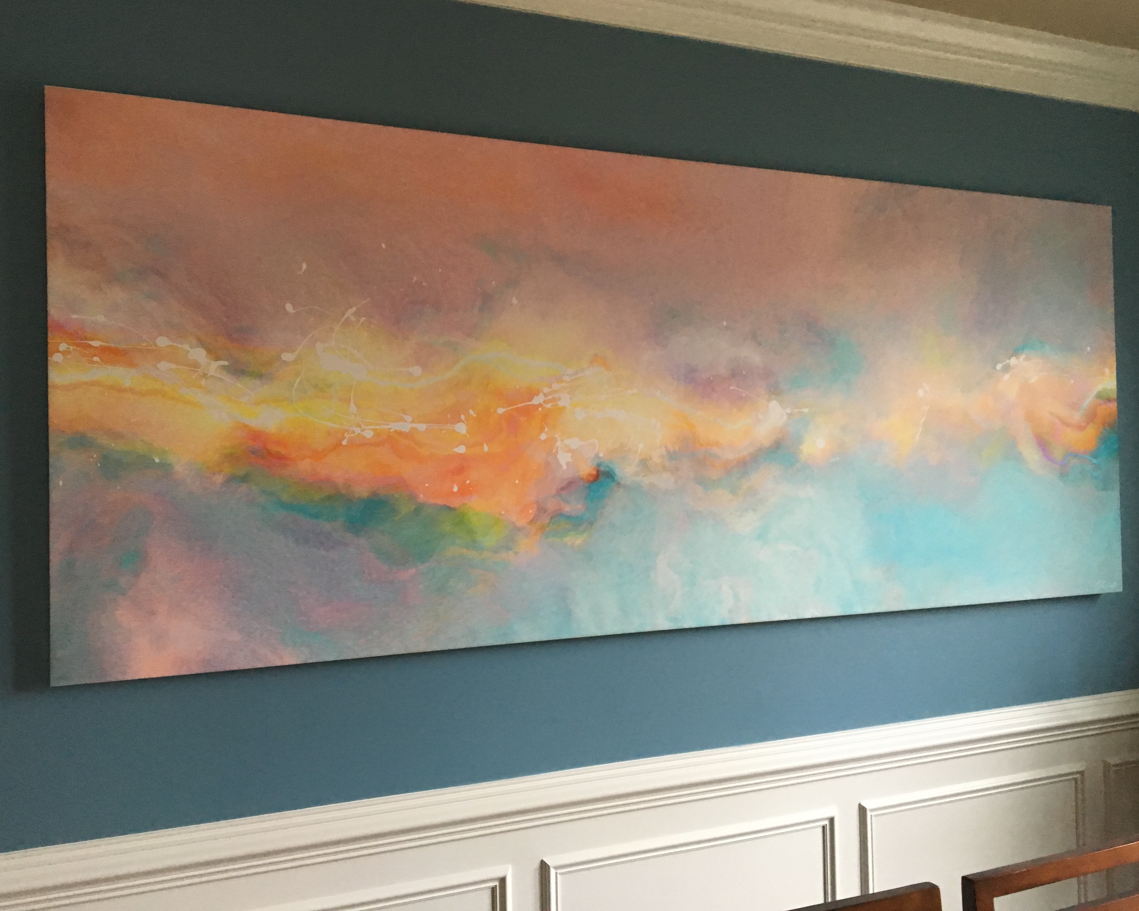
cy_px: 444
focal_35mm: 31
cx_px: 551
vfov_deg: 47.1
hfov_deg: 57.2
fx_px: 1045
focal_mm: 4.15
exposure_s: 1/30
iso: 160
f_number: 2.2
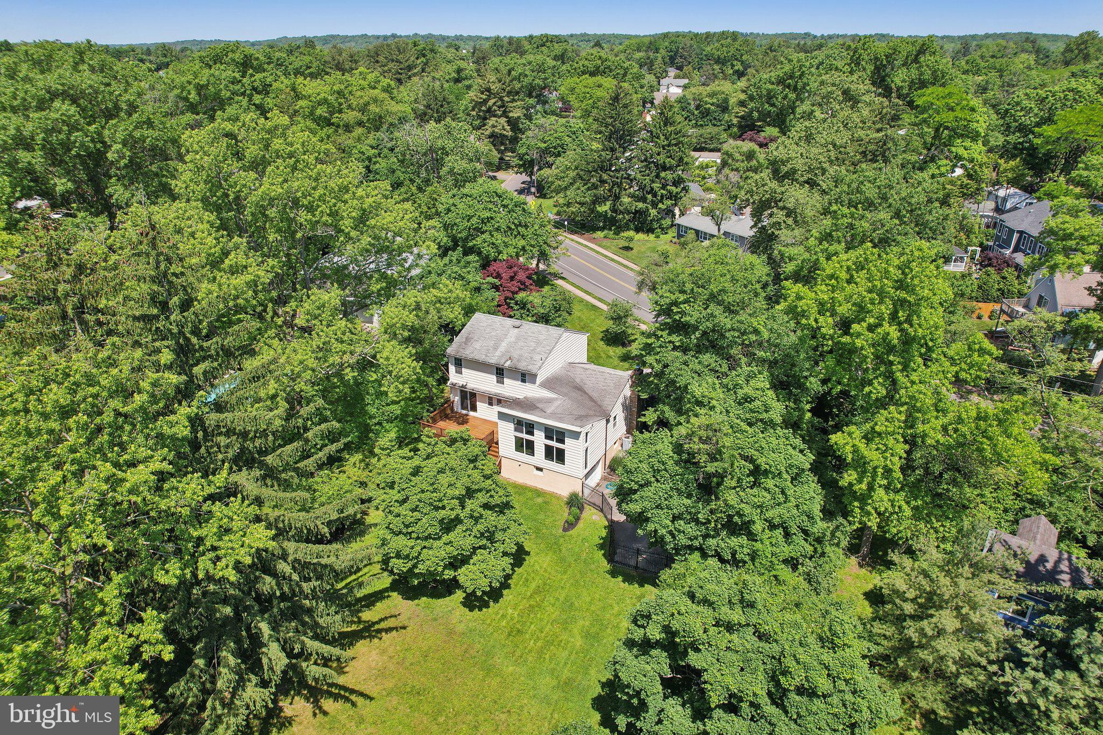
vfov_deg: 57.2
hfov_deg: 78.6
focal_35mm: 22
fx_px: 674
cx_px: 552
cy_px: 368
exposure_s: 1/1250
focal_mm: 8.4
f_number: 2.8
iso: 110
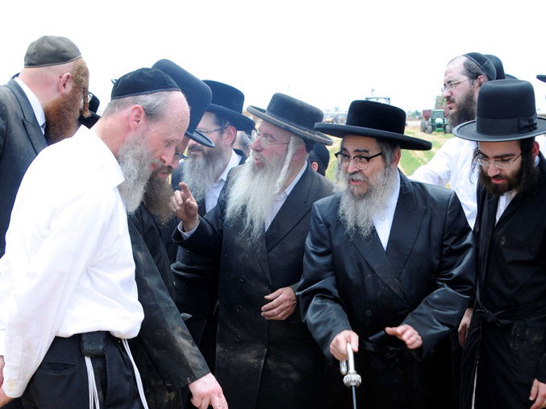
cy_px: 364
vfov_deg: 23.4
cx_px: 273
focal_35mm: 61
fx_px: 962
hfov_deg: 31.7
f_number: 5.6
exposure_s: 1/125
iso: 250
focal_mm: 28
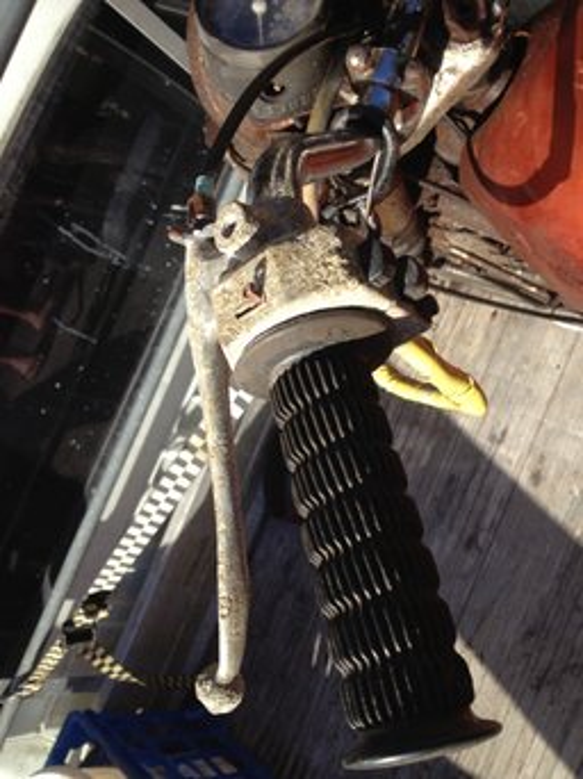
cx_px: 292
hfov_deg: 40.7
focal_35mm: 35
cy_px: 390
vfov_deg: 52.7
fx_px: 787
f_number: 2.4
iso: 64
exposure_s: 1/708
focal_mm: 4.28
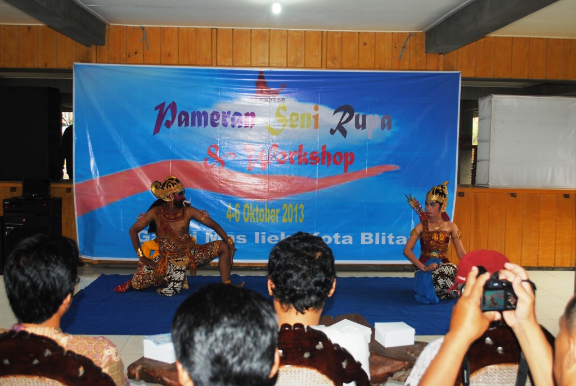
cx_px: 288
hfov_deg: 49.5
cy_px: 193
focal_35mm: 39
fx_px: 625
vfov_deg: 34.3
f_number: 4.2
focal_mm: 26
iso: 200
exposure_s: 1/60
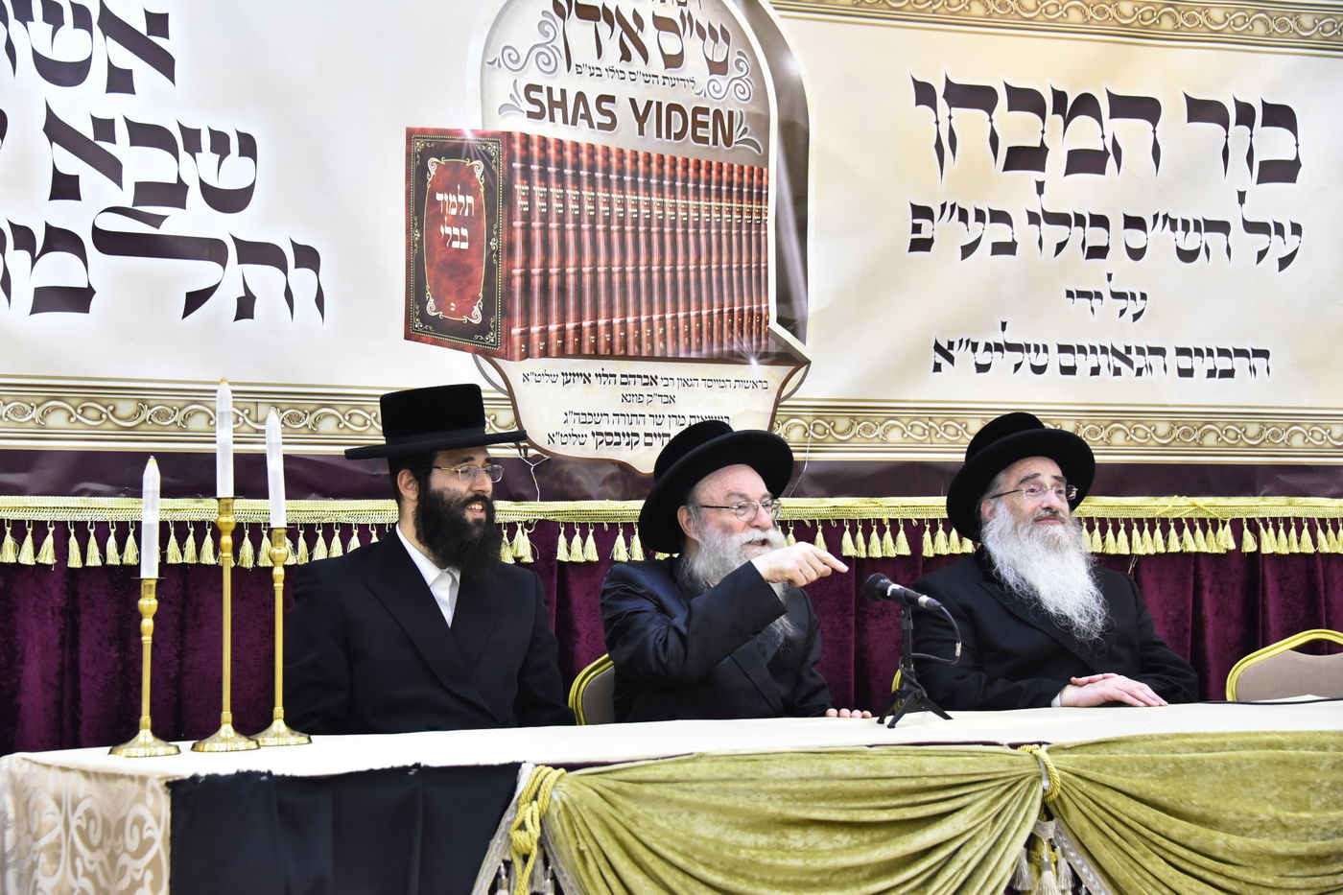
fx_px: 3058
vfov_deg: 16.6
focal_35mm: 82
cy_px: 448
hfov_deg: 24.8
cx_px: 672
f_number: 5.6
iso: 3200
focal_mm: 82
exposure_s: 1/125
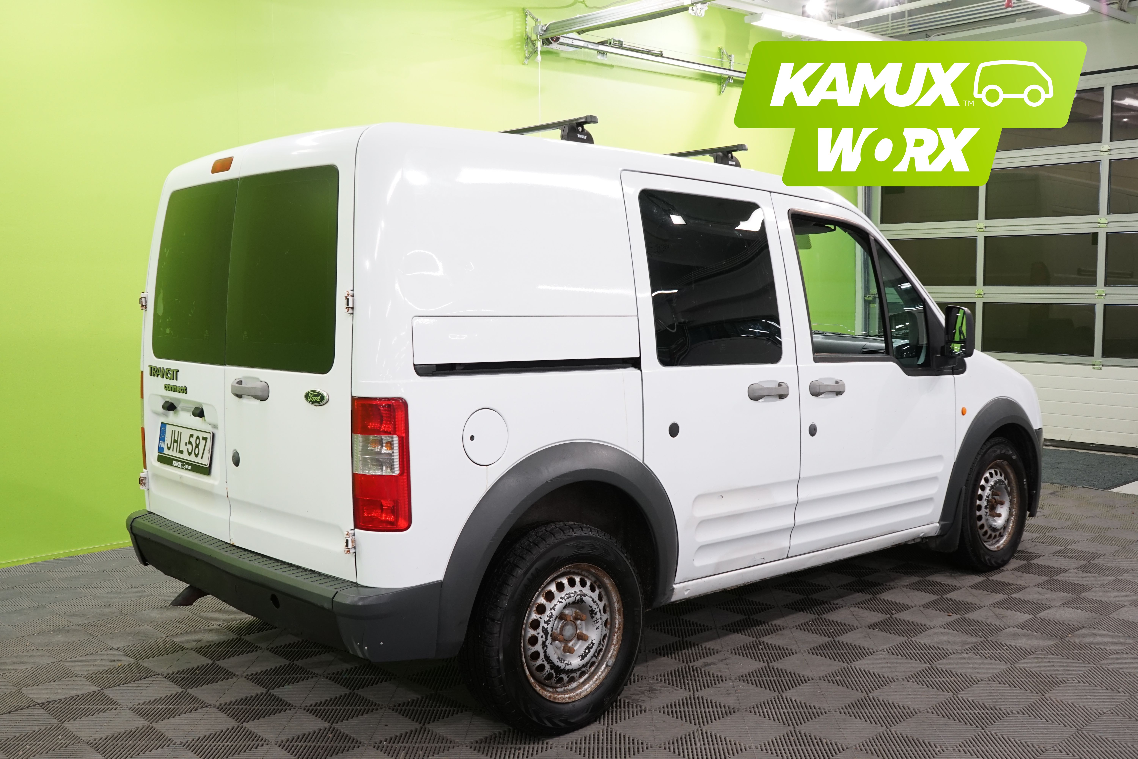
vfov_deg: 37.9
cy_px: 380
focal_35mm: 35
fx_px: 1106
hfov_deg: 54.4
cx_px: 569
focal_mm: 35
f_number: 10
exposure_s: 1/20
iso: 800
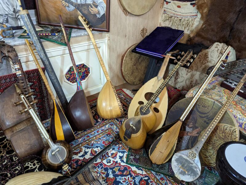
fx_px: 171
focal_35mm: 24
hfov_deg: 71.5
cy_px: 92
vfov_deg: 56.9
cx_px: 123
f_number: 1.85
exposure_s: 1/50
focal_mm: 6.81
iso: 821
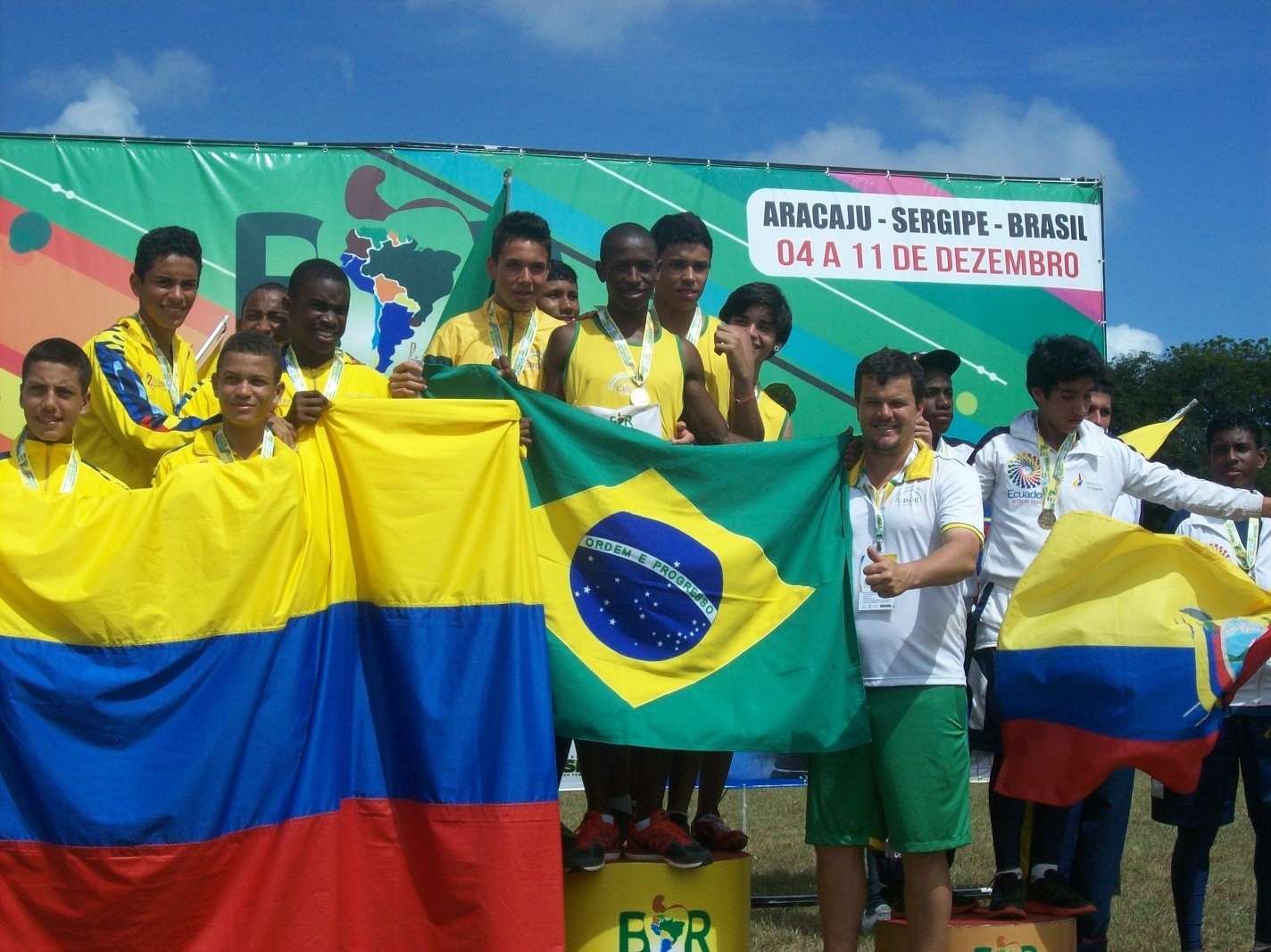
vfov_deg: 21.0
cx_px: 636
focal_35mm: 70
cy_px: 476
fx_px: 2569
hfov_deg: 27.8
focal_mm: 11.6
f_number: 6.7
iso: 80
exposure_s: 1/735
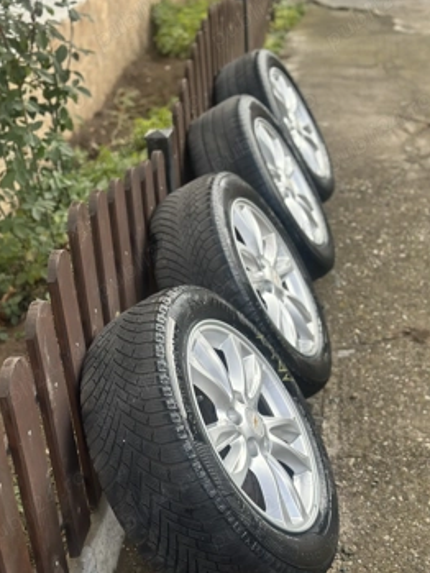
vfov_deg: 34.9
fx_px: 910
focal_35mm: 55
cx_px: 205
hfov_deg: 26.6
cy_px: 286
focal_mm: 6.86
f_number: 1.78
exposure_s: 1/1120
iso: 80
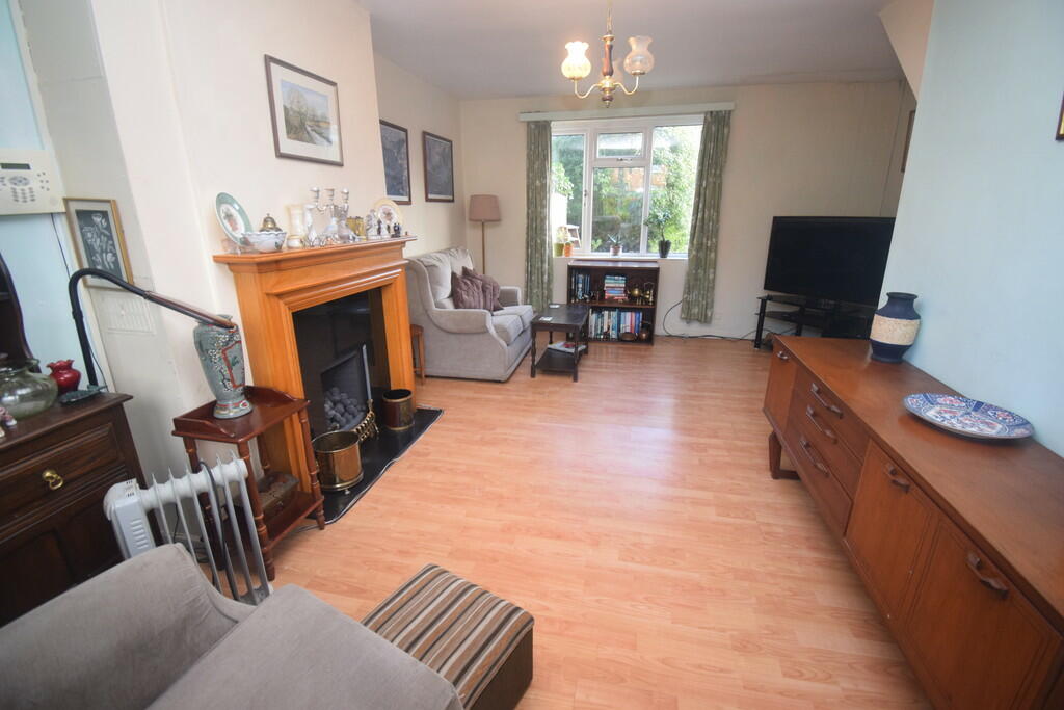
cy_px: 355
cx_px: 532
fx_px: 443
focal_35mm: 15
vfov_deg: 77.3
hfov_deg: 100.4
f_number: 4.5
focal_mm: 10
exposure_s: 1/60
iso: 900
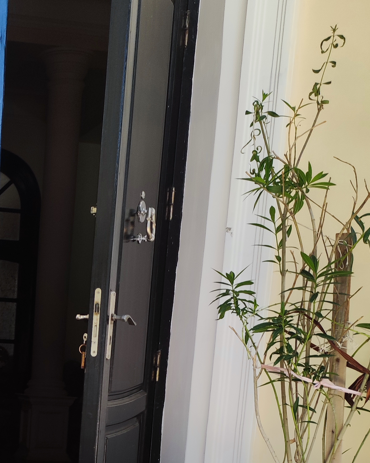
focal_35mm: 44
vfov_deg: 36.2
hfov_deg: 29.8
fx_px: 602
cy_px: 498
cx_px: -61
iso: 68
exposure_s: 1/100
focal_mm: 4.74
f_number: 1.79
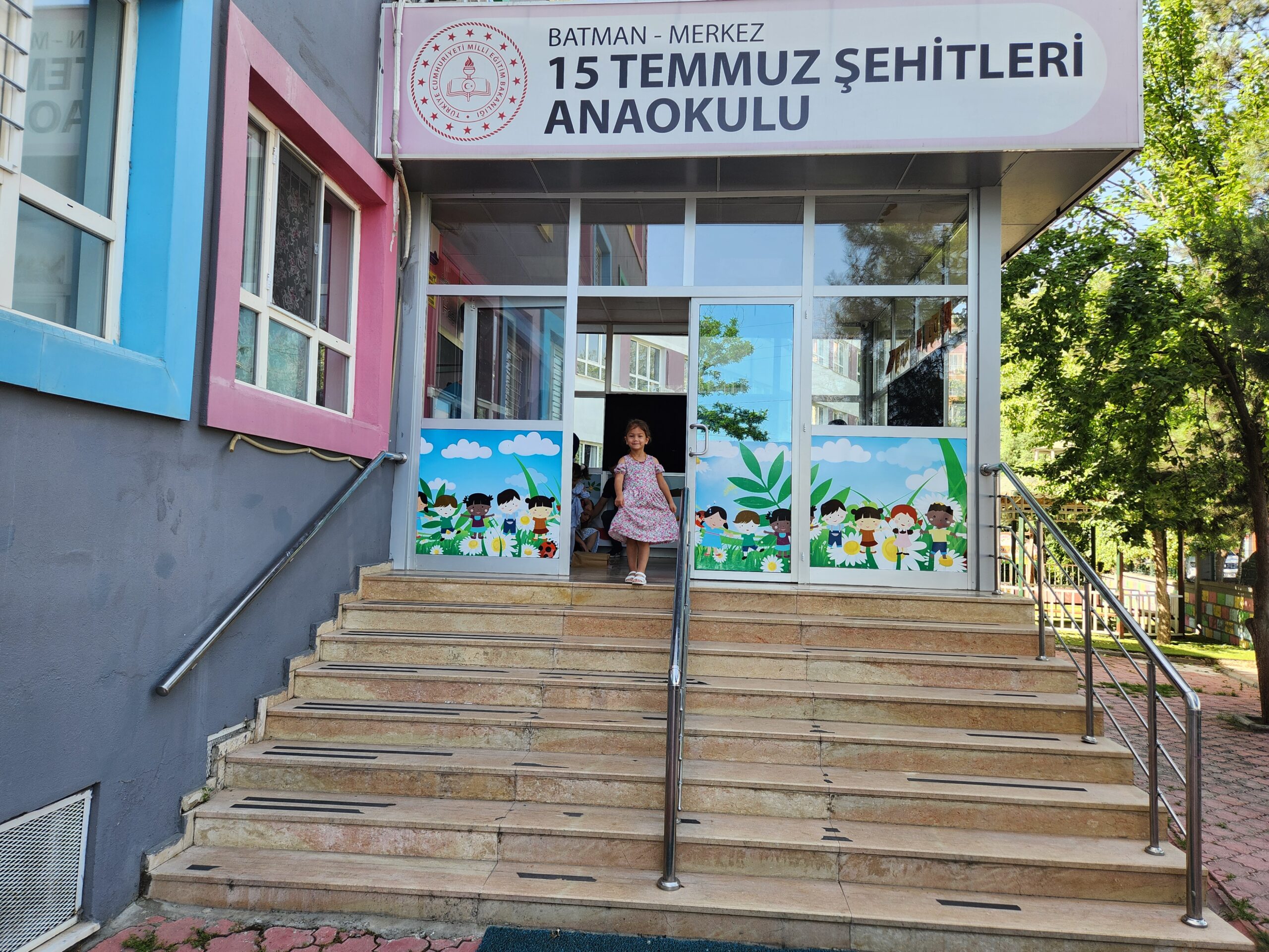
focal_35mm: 23
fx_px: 843
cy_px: 476
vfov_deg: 58.9
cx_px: 634
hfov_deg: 73.9
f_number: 1.8
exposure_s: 1/180
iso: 20
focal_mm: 5.4
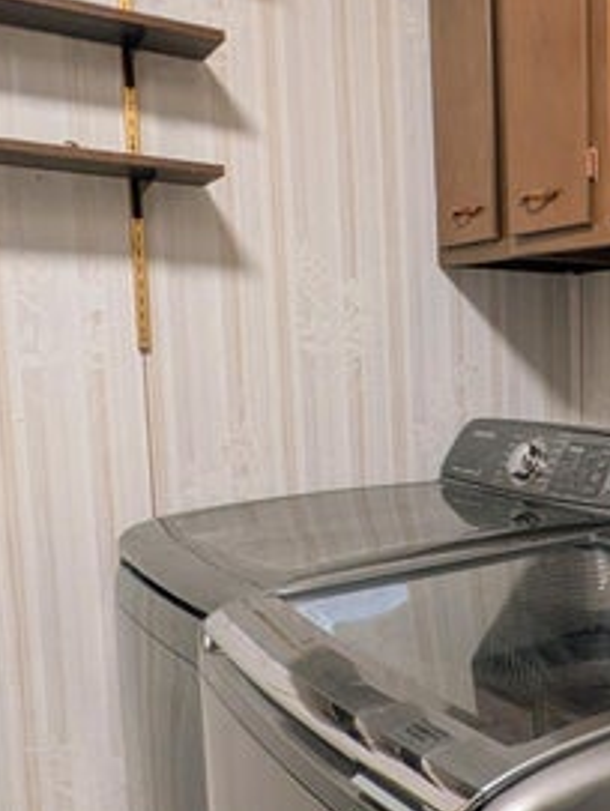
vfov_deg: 42.8
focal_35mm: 44
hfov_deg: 27.9
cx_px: 773
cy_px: 470
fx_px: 1031
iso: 220
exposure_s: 1/24
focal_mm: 1.85
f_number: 2.2
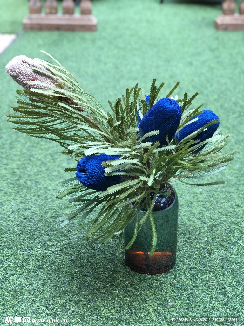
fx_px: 489
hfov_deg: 28.0
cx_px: 122
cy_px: 163
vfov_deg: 36.8
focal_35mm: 52
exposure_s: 1/50
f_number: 2.4
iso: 80
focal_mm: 6
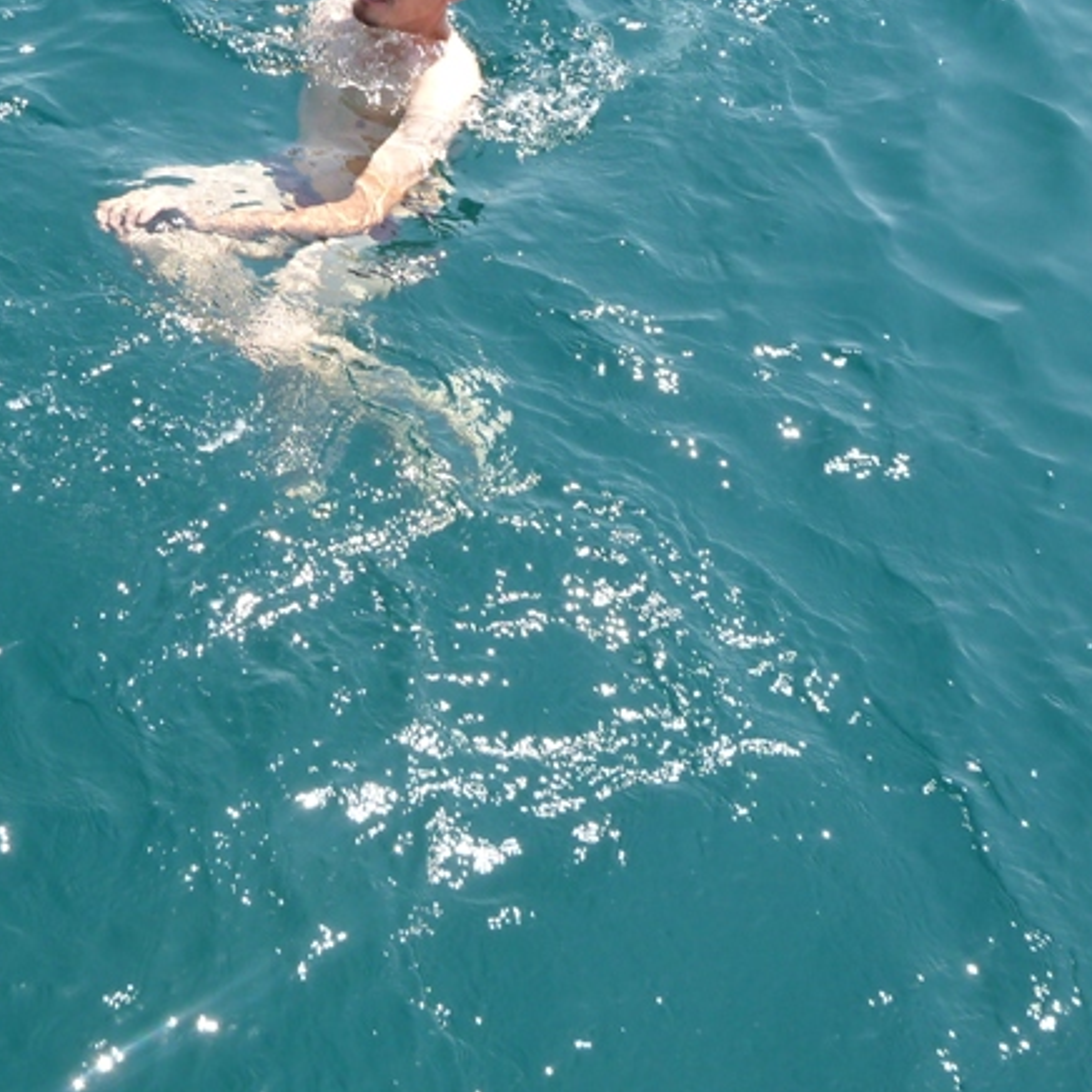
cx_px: 413
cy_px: 308
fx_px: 2891
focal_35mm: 81
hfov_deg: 21.3
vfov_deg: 21.3
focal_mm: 7.1
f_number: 4.5
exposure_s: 1/250
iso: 125
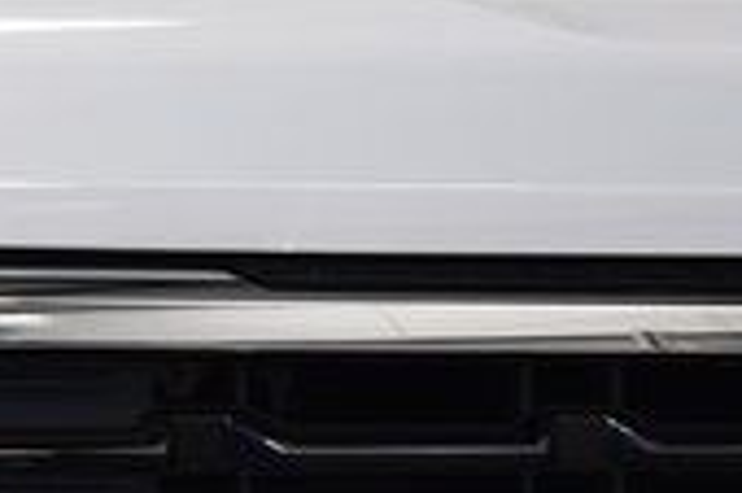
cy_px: 709
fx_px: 5827
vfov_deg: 4.8
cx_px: 1074
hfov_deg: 7.2
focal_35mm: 283
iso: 400
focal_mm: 50
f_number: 6.3
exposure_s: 1/20
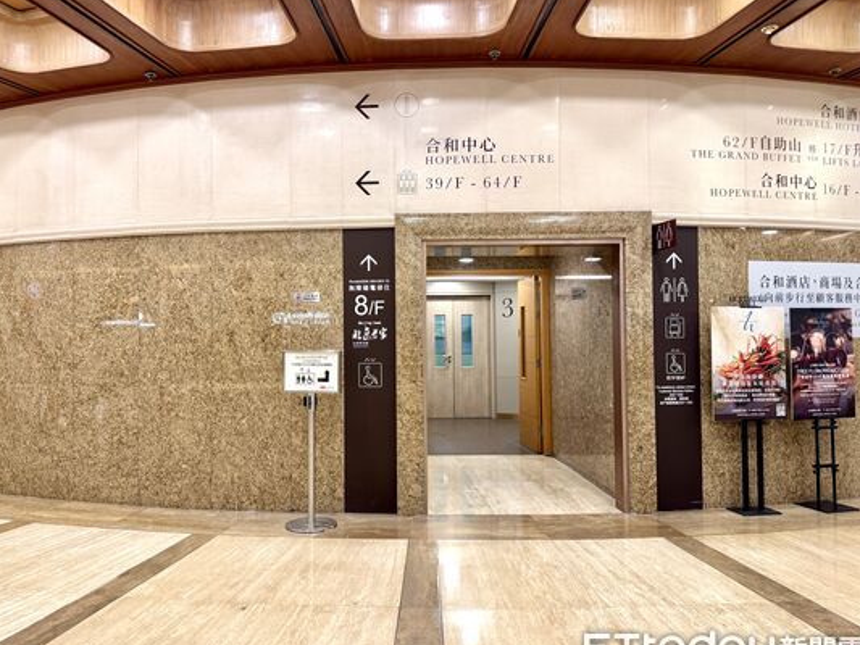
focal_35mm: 27
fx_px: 671
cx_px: 394
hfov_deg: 65.2
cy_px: 318
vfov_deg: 51.4
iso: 160
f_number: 1.78
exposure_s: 1/100
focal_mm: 6.76
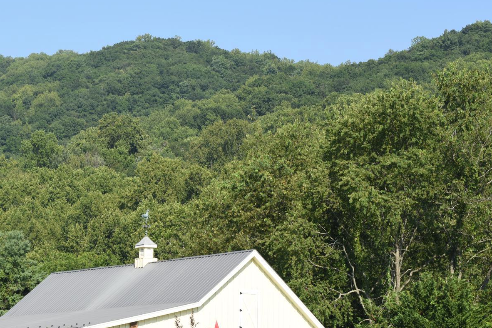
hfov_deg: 13.7
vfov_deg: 9.2
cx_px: 84
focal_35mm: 149
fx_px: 2036
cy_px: 246
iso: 100
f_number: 8
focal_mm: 86
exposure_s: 1/200
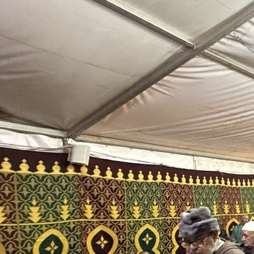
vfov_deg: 38.8
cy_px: 195
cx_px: 384
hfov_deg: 27.3
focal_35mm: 42
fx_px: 349
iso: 800
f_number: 2.2
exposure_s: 1/50
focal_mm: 2.22
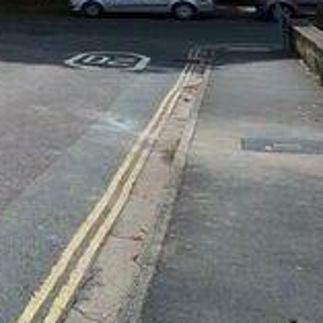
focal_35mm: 57
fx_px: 602
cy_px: -122
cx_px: -364
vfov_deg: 25.0
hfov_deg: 17.6
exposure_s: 1/320
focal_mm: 10
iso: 200
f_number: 10
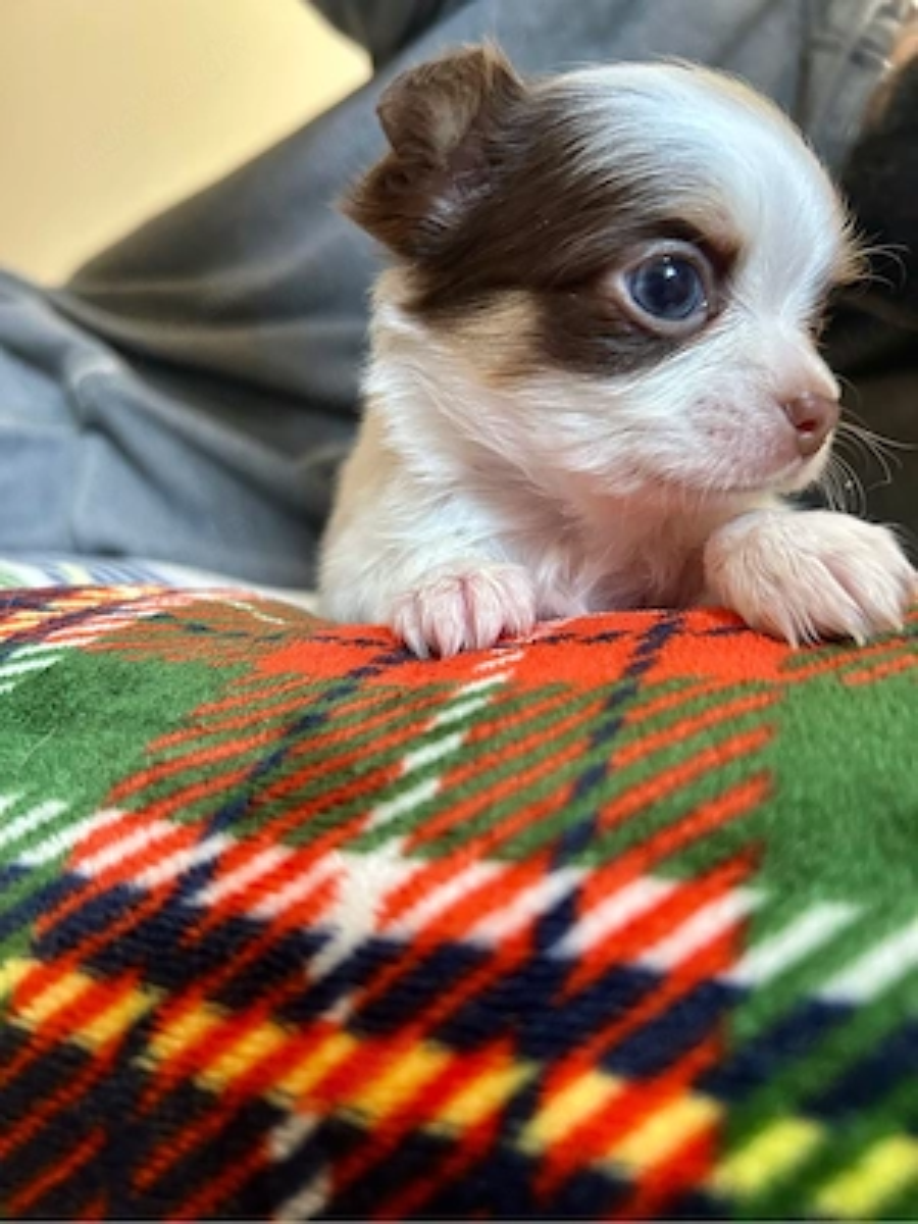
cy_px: 612
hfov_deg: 53.1
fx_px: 919
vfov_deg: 67.3
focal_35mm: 26
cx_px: 459
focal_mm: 5.7
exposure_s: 1/60
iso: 250
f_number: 1.5
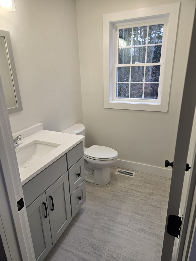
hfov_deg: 58.9
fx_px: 174
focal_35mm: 23
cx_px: 98
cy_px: 130
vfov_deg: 73.9
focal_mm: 5.4
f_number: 1.8
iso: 64
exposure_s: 1/120
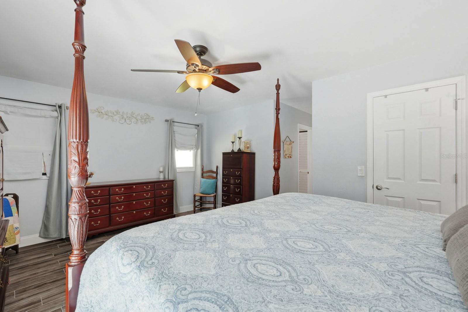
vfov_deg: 73.7
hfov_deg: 96.7
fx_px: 208
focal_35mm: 16
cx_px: 234
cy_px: 156
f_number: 8
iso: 2500
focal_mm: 16
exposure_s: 1/2500
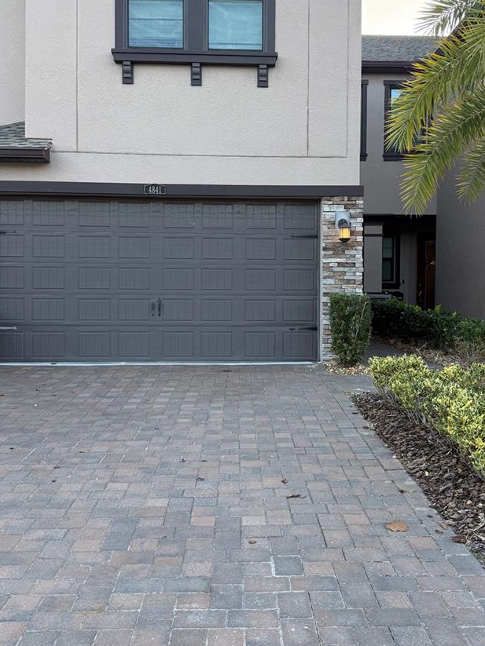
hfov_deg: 40.7
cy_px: 294
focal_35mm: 35
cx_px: 263
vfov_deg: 52.6
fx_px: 654
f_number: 1.78
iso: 100
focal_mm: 6.76
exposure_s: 1/622
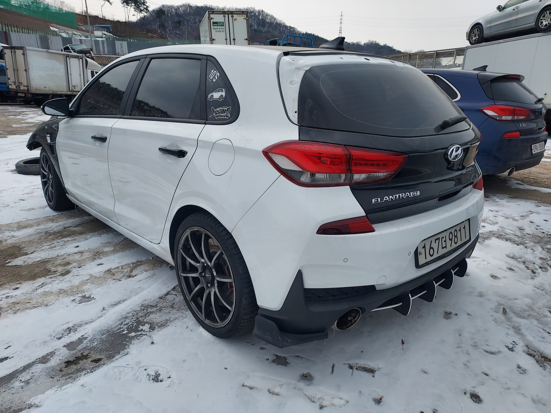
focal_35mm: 24
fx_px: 382
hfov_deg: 71.6
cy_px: 206
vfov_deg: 56.8
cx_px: 276
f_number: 1.8
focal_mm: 4.6
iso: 40
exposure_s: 1/1184
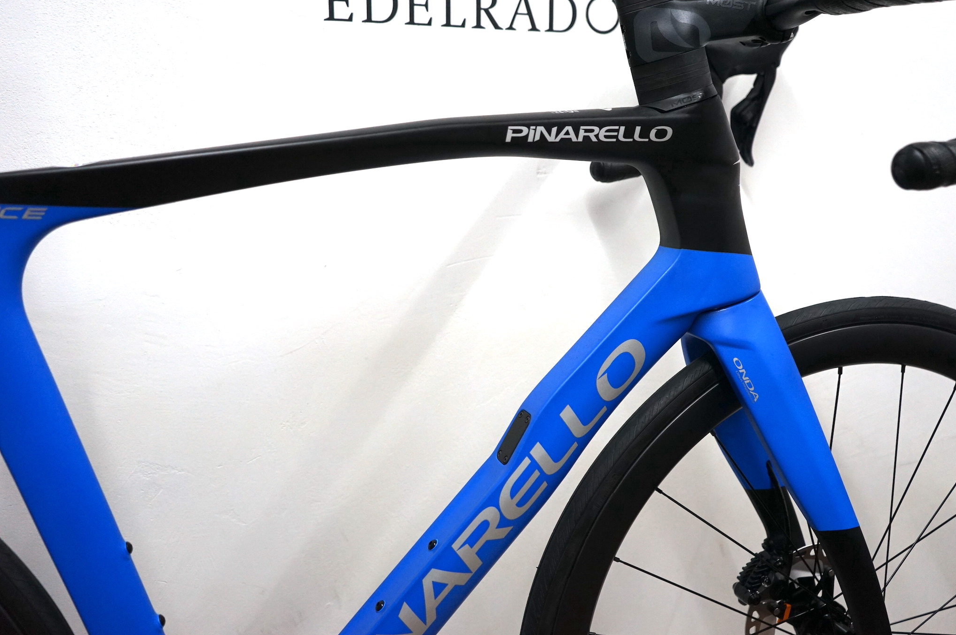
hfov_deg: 58.8
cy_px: 319
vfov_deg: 41.0
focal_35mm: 32
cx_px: 493
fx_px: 849
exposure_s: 1/160
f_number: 4
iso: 1600
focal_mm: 31
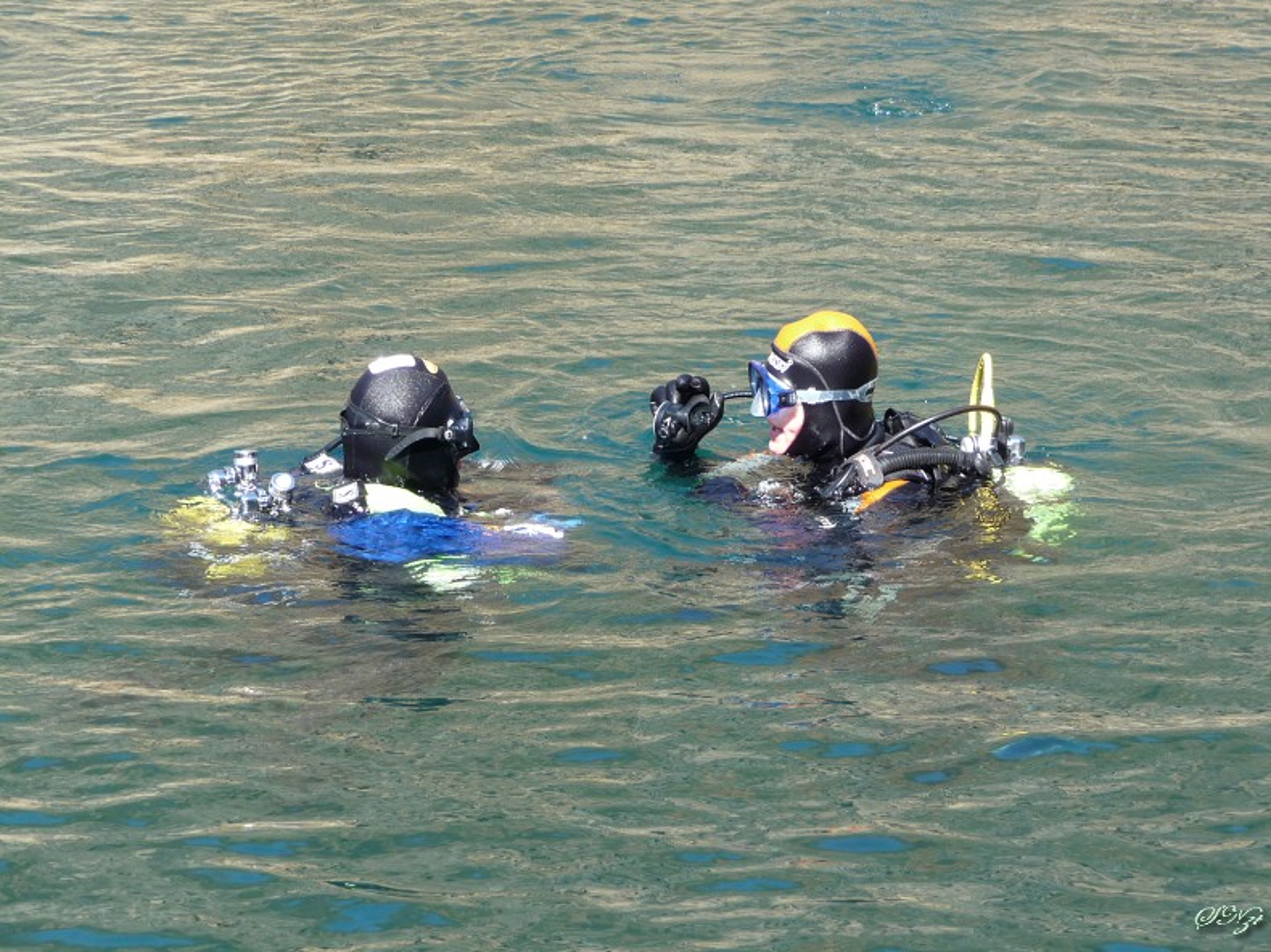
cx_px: 636
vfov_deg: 10.5
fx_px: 5176
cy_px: 476
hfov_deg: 14.0
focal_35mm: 141
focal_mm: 24.1
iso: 100
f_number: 4.8
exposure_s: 1/160
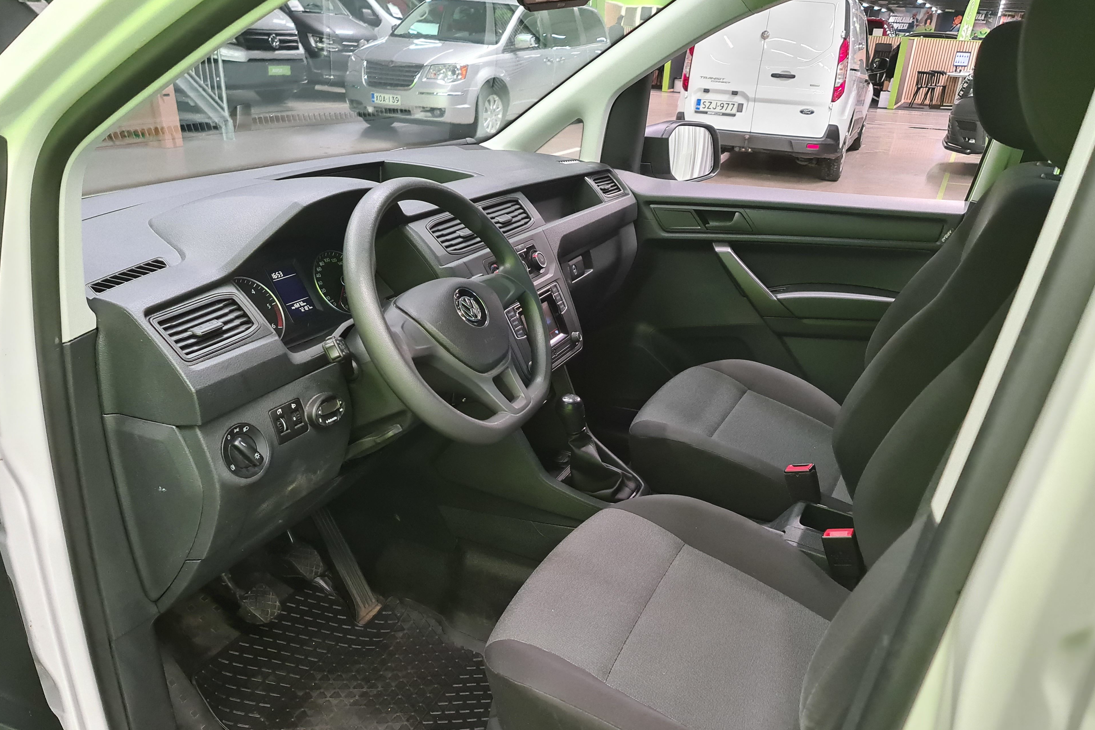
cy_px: 401
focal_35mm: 27
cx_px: 561
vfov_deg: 47.9
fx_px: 821
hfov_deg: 67.4
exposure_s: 1/100
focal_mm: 7
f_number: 1.8
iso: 1000
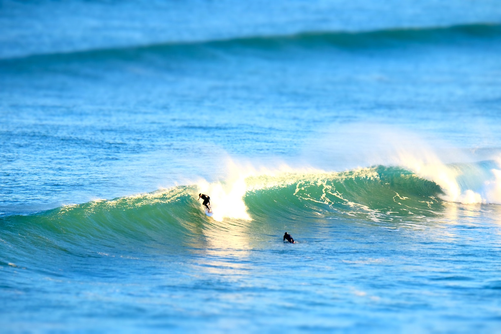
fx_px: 4801
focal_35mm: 345
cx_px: 250
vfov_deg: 4.0
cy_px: 167
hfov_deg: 6.0
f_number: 6.7
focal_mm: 230
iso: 800
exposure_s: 1/500
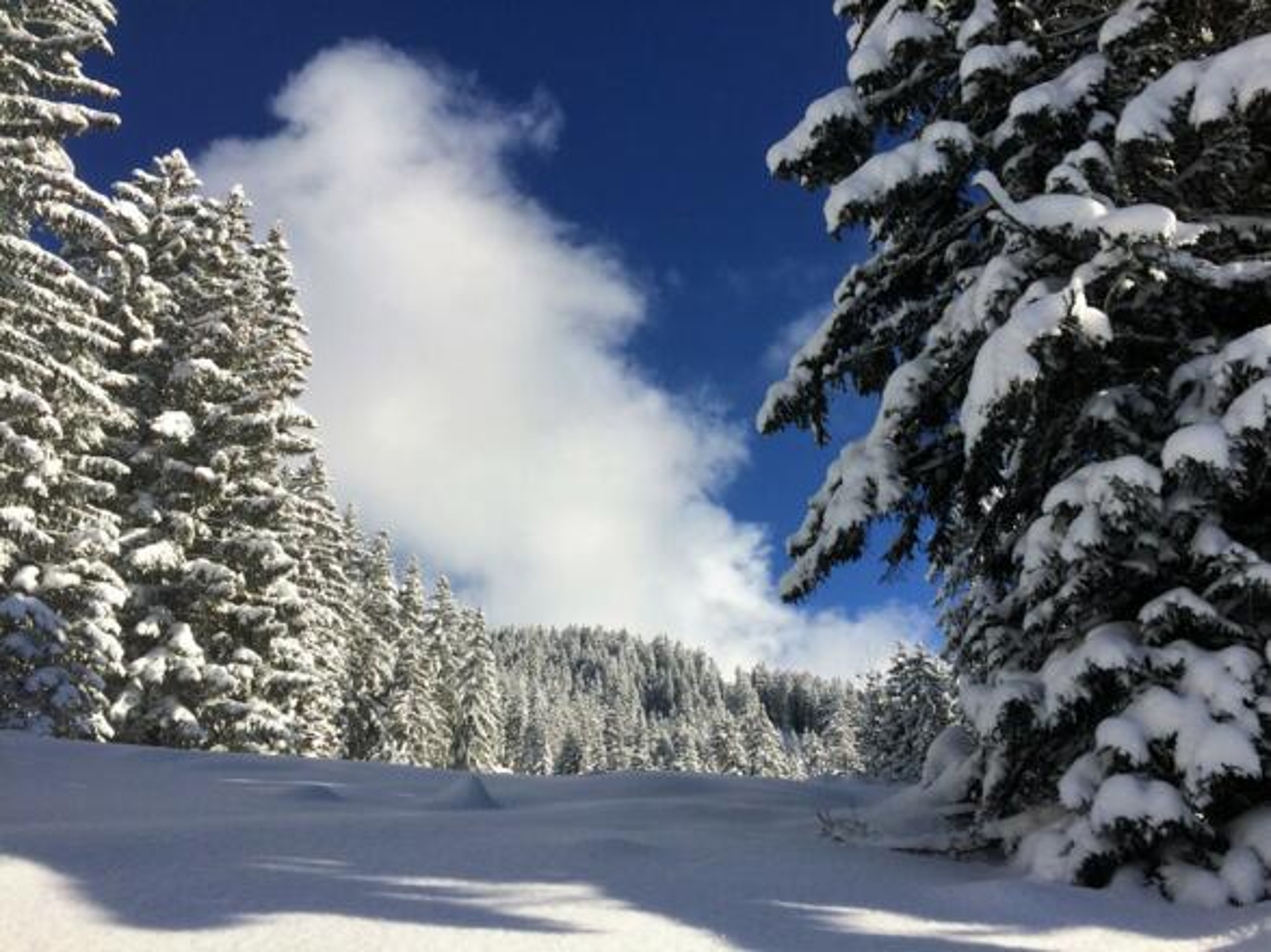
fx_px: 1065
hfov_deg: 61.7
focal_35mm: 29
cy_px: 476
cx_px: 636
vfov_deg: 48.2
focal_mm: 4.15
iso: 32
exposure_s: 1/4115
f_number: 2.2
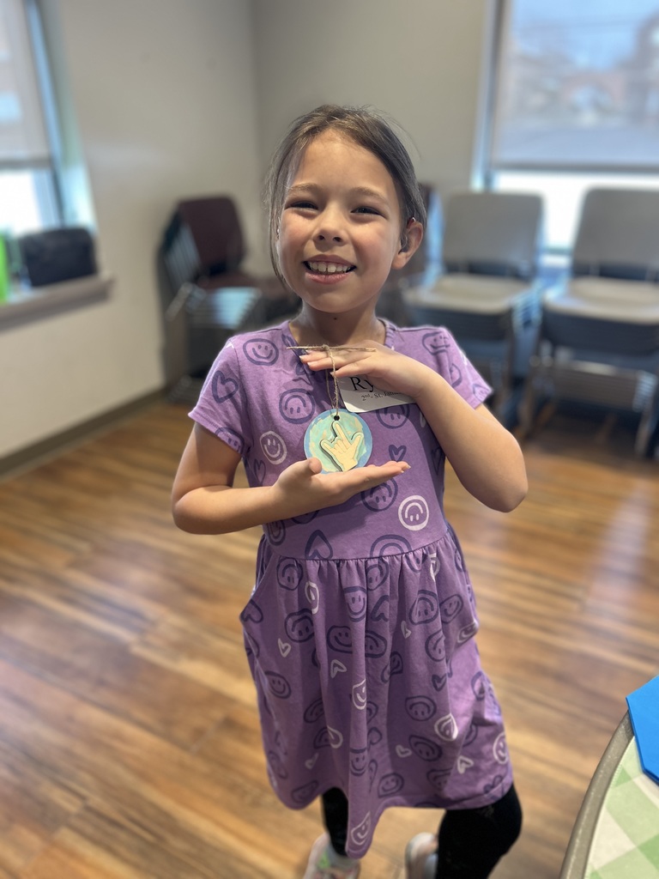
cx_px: 330
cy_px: 440
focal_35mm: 26
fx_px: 660
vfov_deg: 67.3
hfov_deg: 53.1
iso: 100
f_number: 1.5
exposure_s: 1/60
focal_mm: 5.7
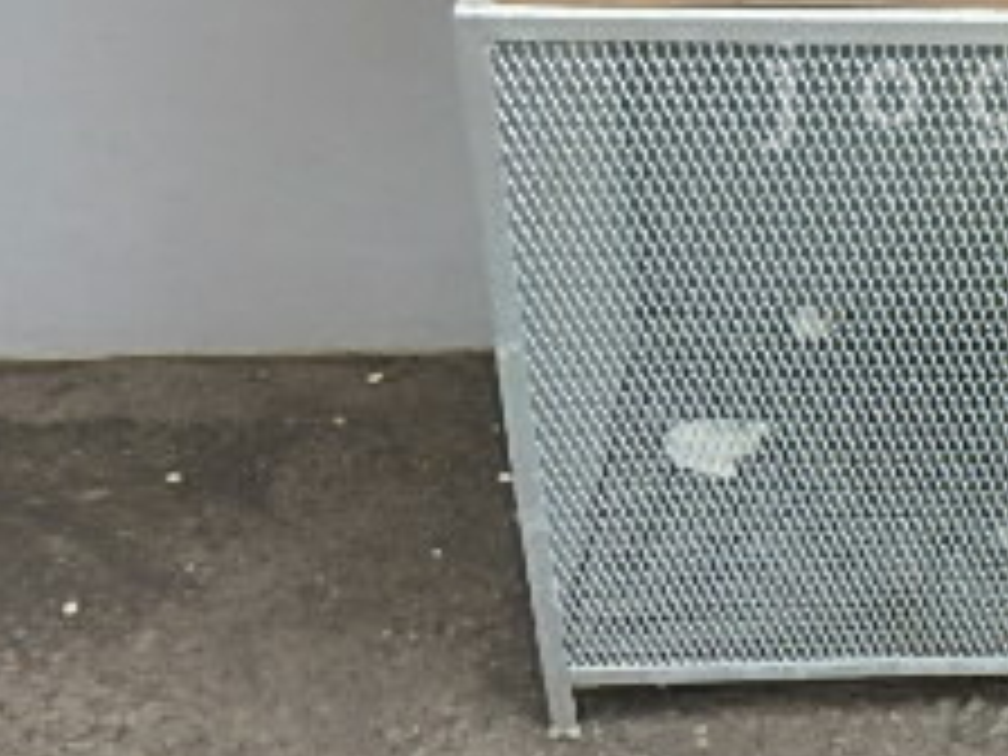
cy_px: 94
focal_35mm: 60
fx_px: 1747
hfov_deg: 29.5
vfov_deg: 23.8
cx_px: 1066
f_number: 3.5
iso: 125
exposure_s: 1/160
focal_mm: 3.7
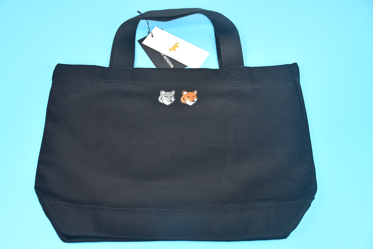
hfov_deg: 41.1
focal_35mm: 48
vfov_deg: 28.1
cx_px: 186
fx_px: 497
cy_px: 124
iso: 800
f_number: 4
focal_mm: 32
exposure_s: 1/125
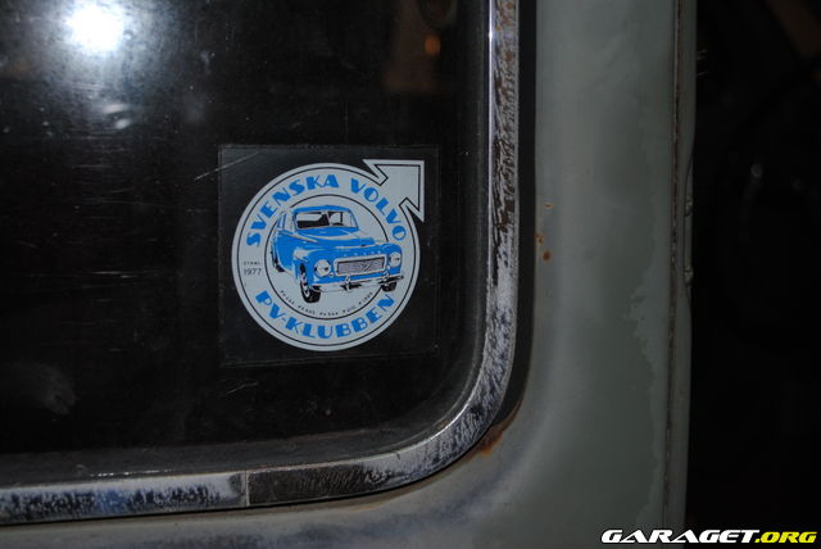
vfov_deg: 28.1
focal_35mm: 48
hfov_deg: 41.1
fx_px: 1096
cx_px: 410
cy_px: 274
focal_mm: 32
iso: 200
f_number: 4.8
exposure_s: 1/60
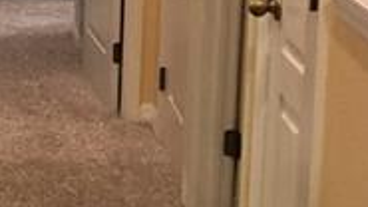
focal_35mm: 131
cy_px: -10
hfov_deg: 16.3
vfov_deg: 9.2
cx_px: 107
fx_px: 1278
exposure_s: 1/24
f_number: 2.2
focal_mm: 4.15
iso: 200
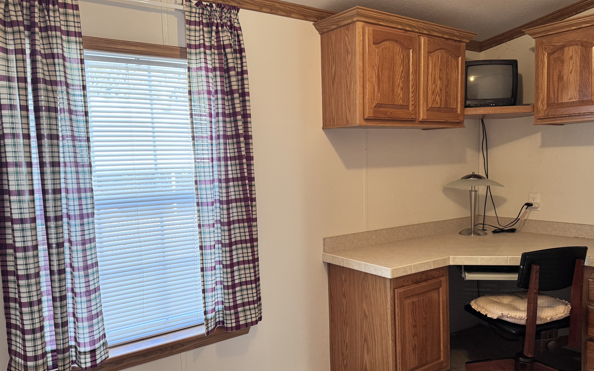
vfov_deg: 41.8
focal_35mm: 30
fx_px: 486
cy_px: 203
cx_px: 324
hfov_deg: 62.8
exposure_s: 1/120
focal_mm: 6.76
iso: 200
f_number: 1.78
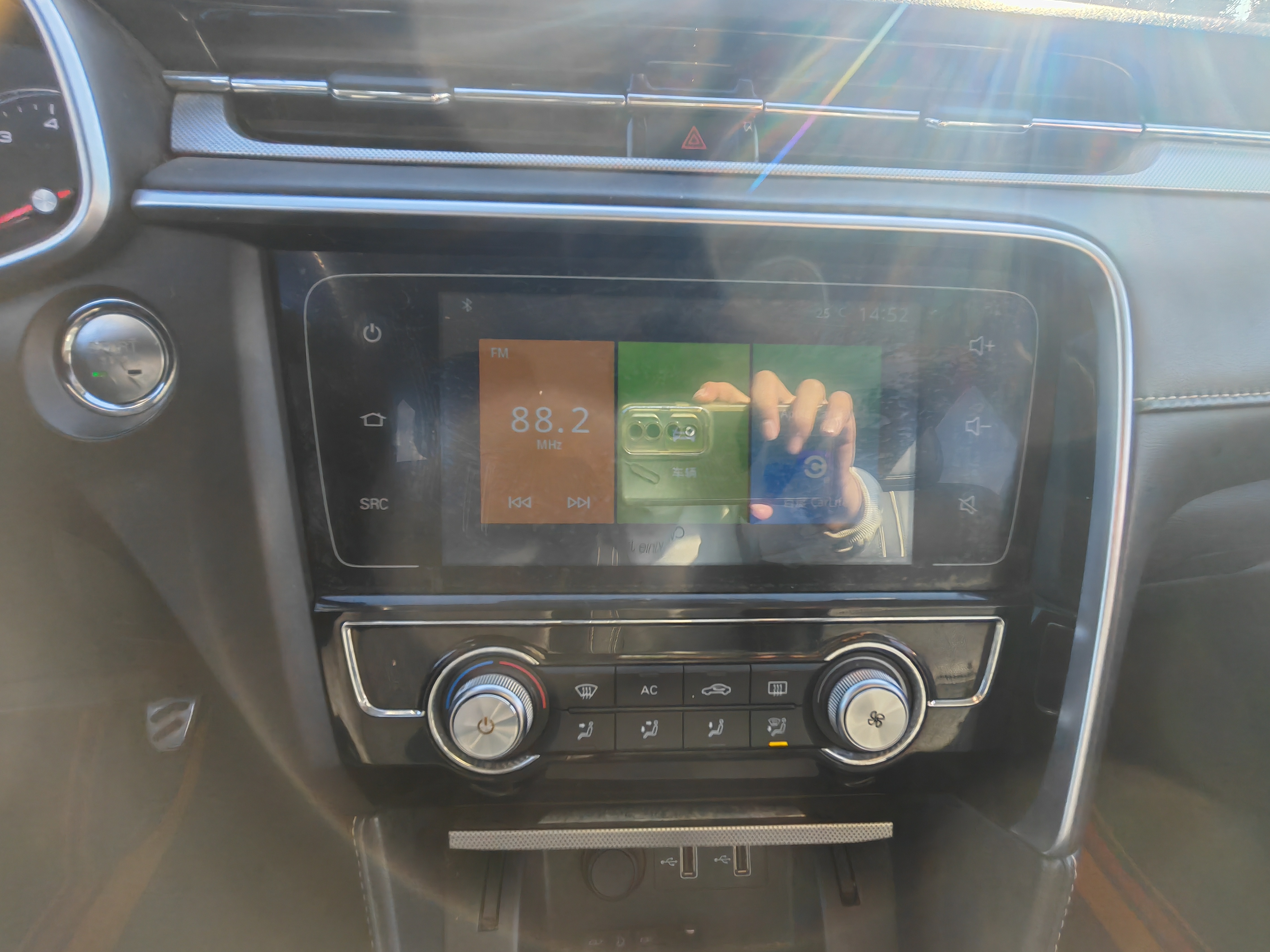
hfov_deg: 90.9
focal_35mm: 17
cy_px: 471
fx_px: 624
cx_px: 673
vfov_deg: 74.7
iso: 50
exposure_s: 1/250
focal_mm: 1.96
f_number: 2.2
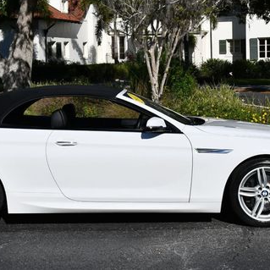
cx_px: 112
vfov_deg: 21.1
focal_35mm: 82
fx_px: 724
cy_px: 91
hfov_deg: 21.1
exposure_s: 1/320
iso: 100
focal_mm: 24
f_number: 9
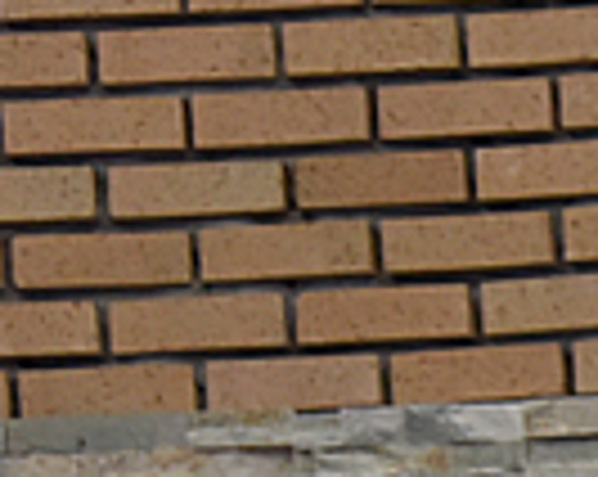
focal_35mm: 433
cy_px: 1062
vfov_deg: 3.5
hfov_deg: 4.3
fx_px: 7652
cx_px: 1978
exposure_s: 1/125
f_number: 5
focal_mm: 68
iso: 2200
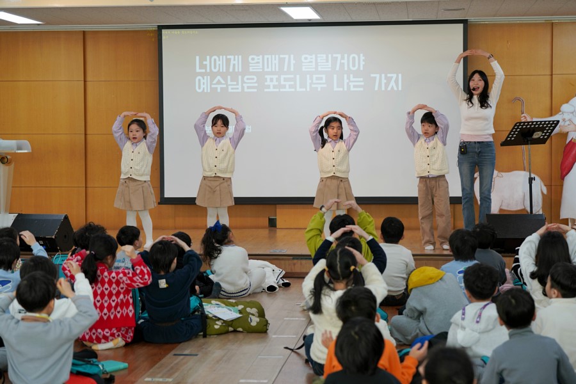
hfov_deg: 28.1
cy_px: 192
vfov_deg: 18.9
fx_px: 1152
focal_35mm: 72
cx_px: 288
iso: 500
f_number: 4
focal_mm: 72
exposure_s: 1/160
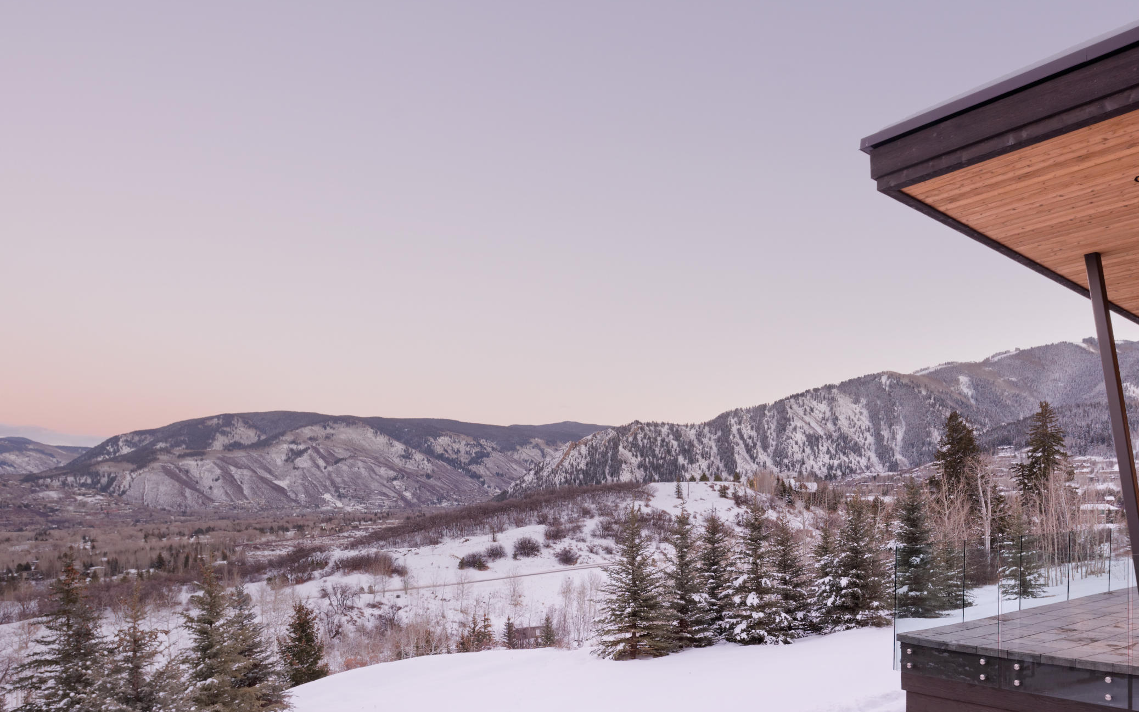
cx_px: 648
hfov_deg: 66.2
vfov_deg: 42.9
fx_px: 869
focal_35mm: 28
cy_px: 547
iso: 320
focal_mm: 19
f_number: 7.1
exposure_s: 1/80
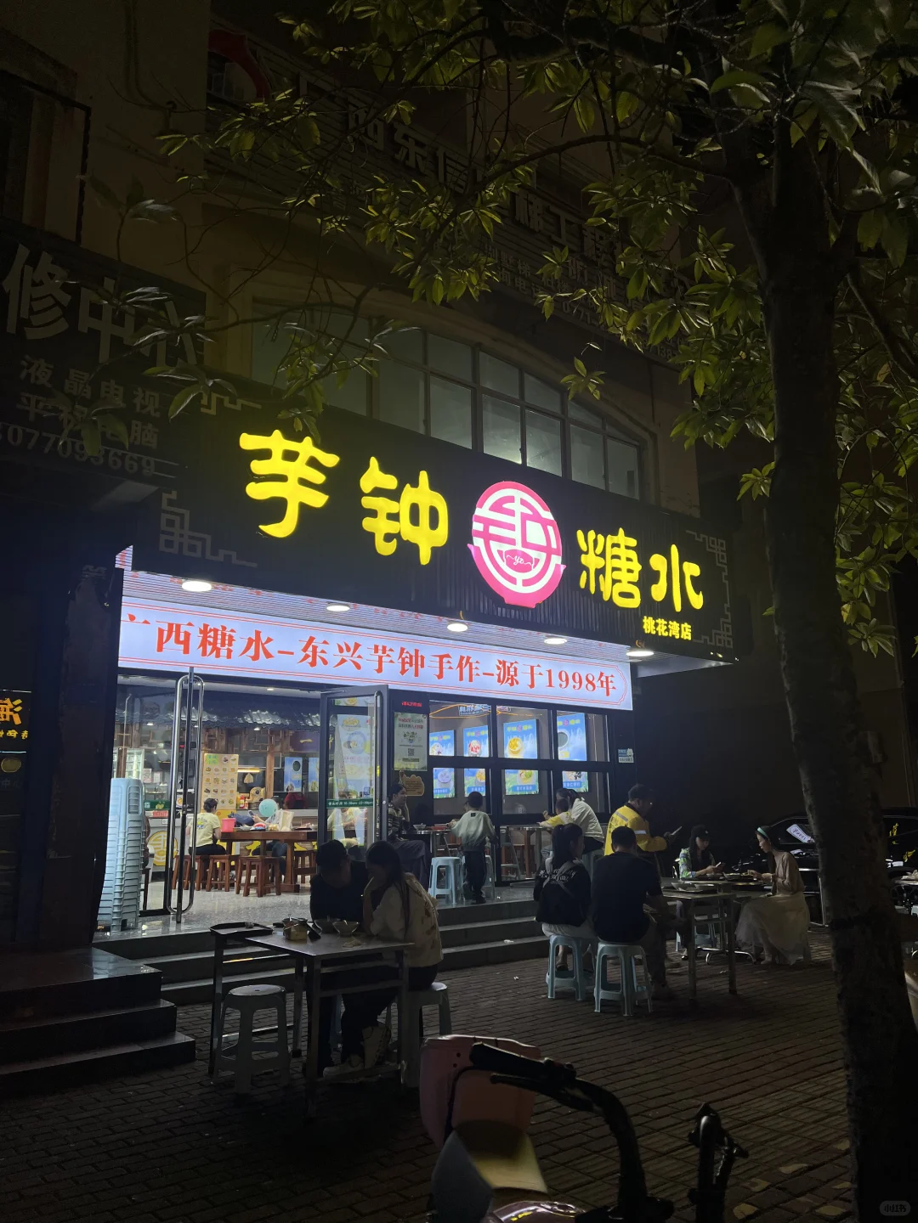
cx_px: 459
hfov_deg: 53.1
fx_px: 919
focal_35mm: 26
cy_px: 612
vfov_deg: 67.3
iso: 32
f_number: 1.5
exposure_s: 1/120
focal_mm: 5.7
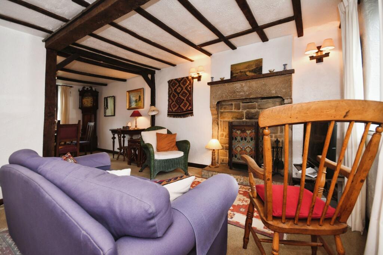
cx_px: 192
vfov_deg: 77.3
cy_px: 128
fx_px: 160
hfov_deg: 100.4
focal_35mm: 15
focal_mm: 10
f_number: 8
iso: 400
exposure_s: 1/30
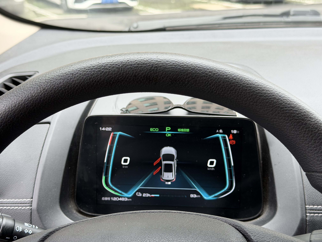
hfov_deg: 39.7
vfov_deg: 30.3
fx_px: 446
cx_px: 161
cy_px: 121
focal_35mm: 48
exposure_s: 1/121
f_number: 1.78
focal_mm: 6.76
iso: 80
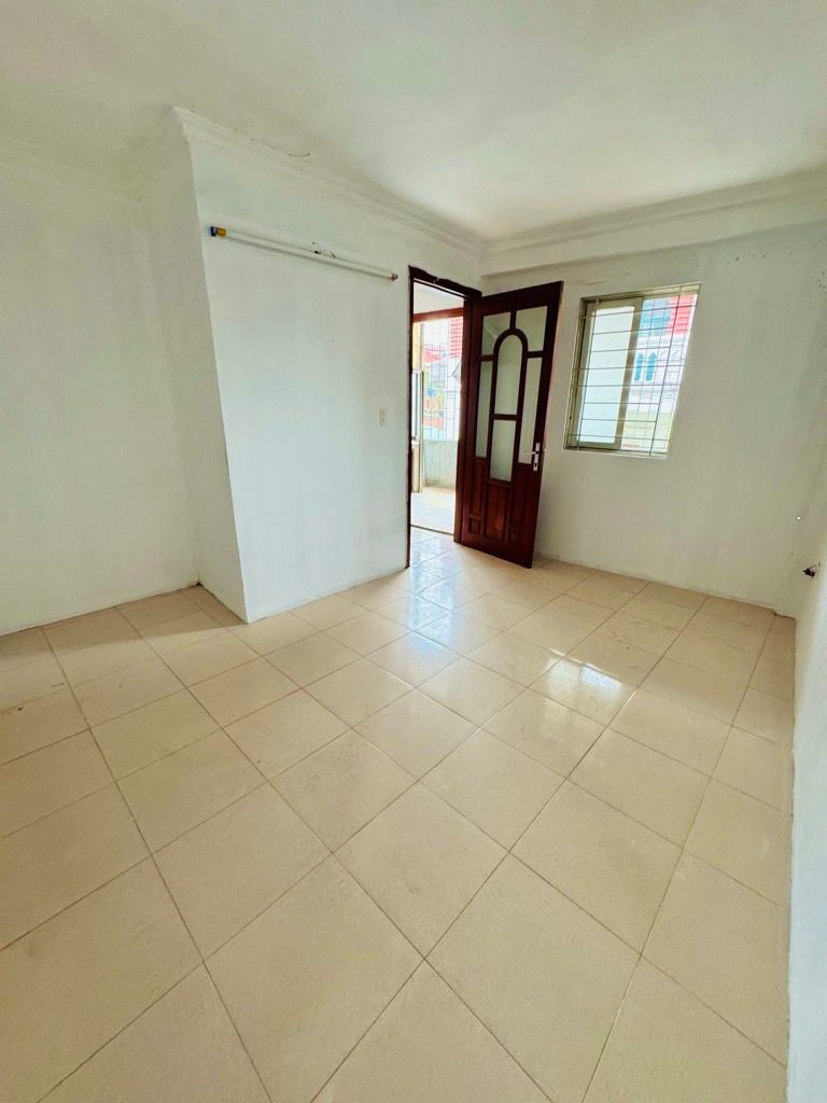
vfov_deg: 102.1
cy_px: 552
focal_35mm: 14
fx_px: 446
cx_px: 414
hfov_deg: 85.7
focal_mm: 2.22
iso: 320
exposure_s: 1/88
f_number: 2.2
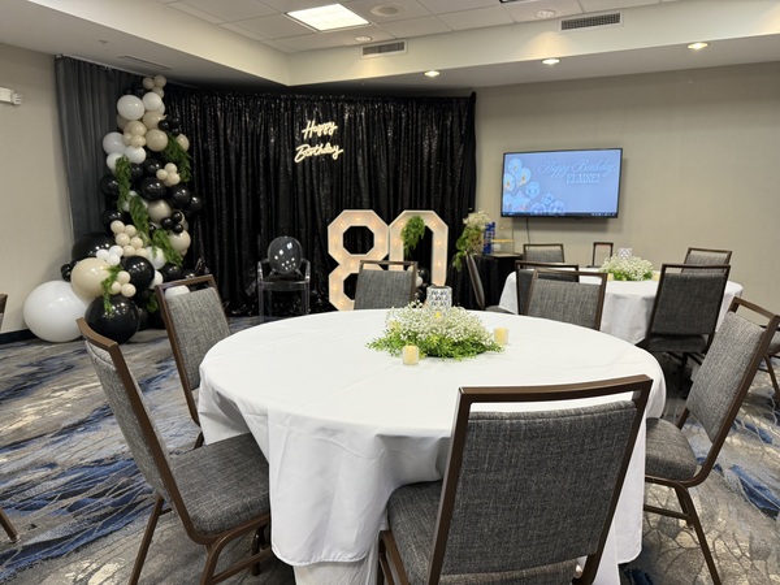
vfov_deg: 56.8
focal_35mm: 24
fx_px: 541
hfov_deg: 71.6
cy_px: 292
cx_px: 390
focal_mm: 6.76
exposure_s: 1/120
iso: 160
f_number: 1.78
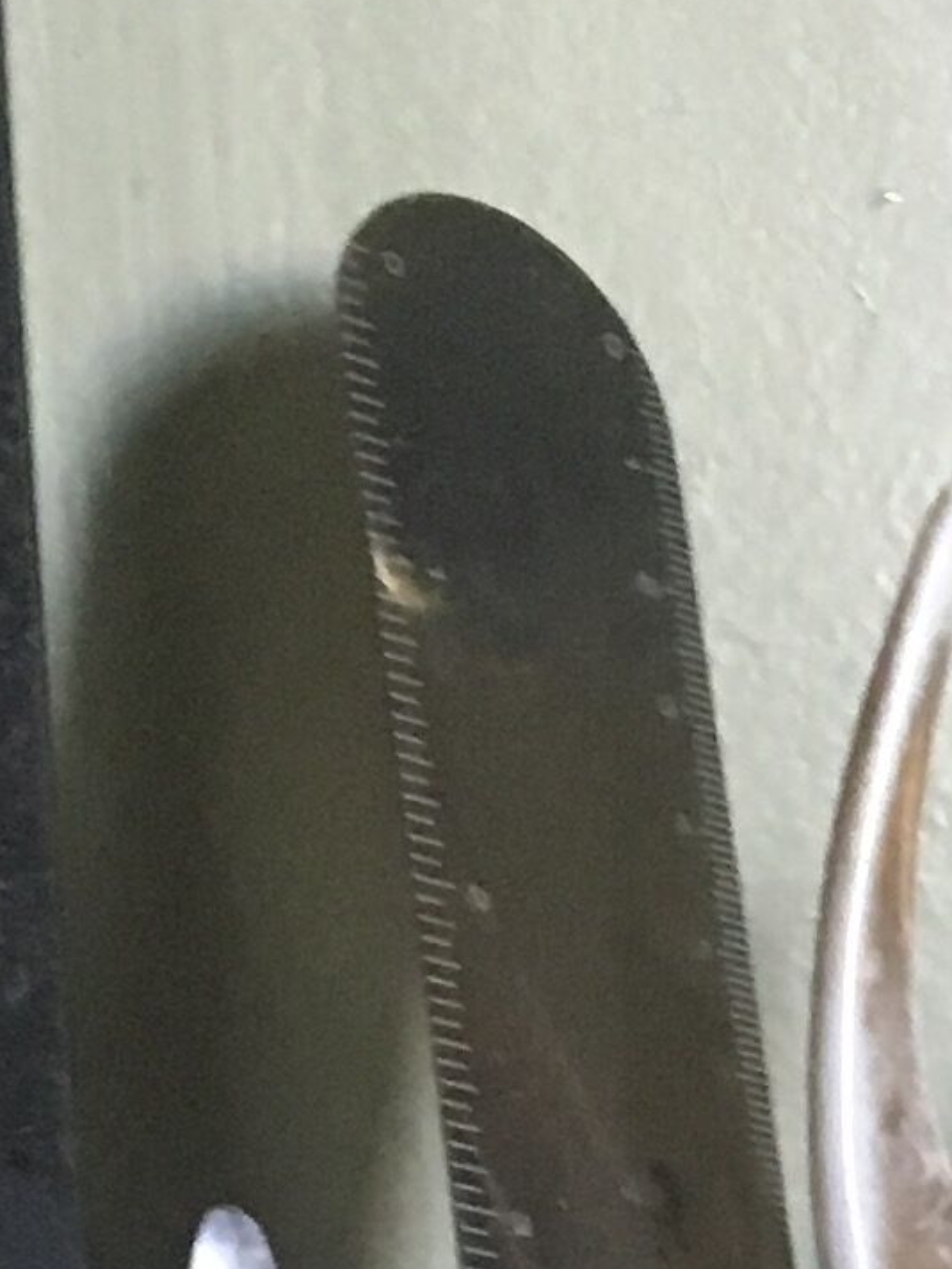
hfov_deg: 9.0
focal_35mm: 164
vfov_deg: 10.8
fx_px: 6012
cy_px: 2680
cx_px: 996
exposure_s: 1/33
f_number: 2.2
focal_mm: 4.15
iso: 200
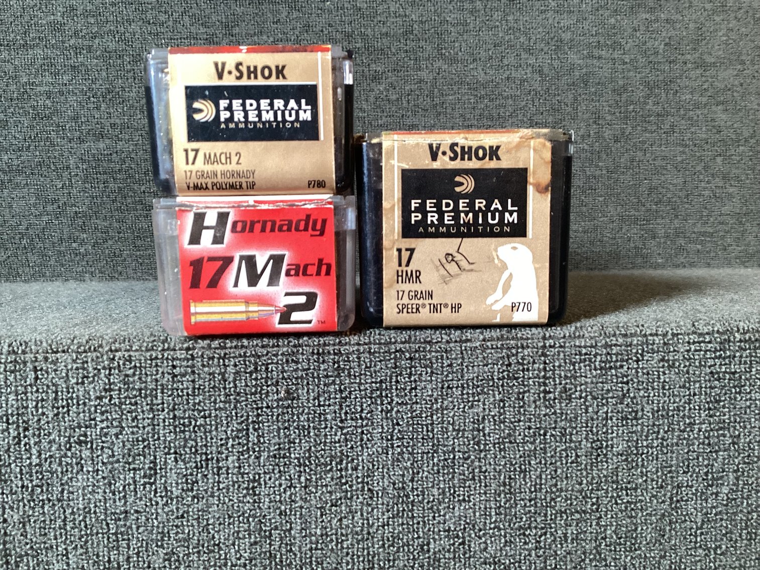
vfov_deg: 45.4
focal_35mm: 31
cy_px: 285
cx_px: 380
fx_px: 681
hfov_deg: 58.3
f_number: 2.4
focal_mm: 3.3
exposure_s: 1/50
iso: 200
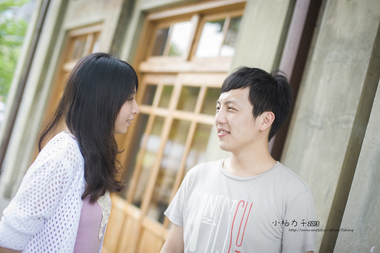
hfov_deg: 39.6
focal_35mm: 50
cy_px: 126
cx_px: 190
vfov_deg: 27.0
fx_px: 528
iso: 100
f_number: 2
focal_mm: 50
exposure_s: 1/200
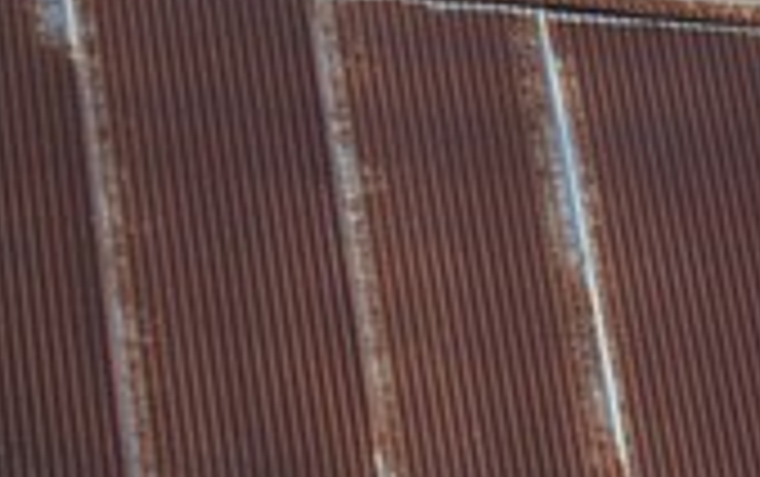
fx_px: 7117
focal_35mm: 343
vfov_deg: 3.7
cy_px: 1334
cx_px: 897
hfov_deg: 6.1
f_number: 5.3
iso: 400
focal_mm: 35
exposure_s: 1/125
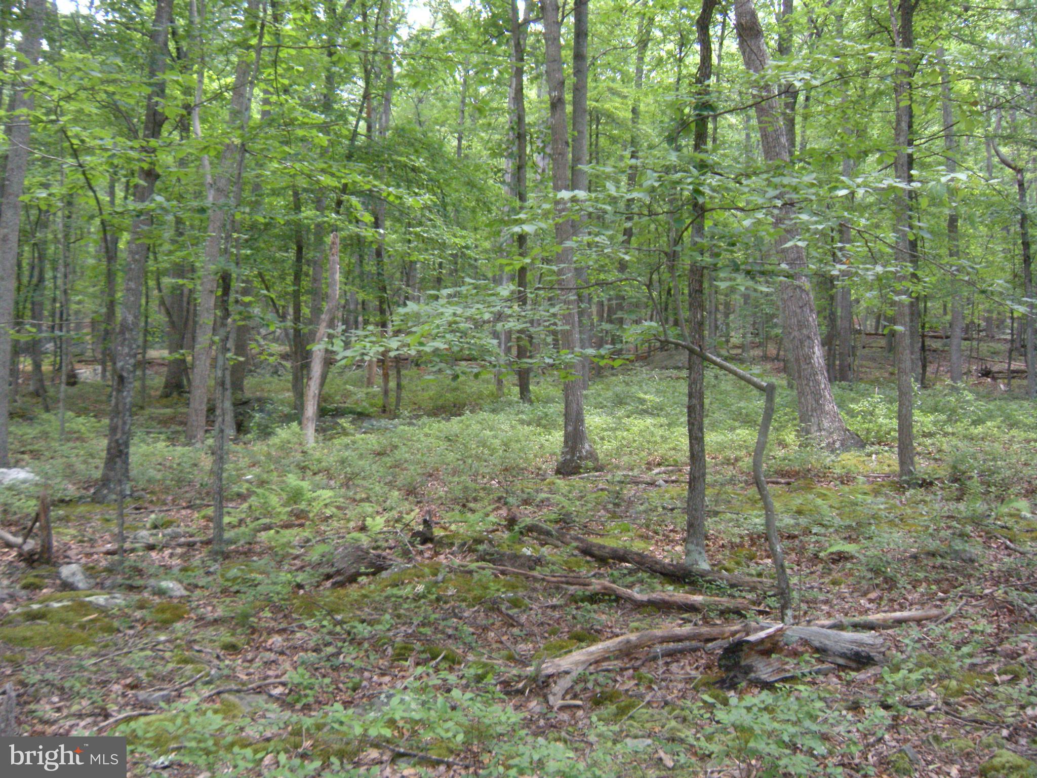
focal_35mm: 35
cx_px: 518
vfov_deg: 40.7
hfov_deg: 52.6
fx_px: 1049
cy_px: 389
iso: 295
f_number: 3.8
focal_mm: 5.9
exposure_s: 1/57.7
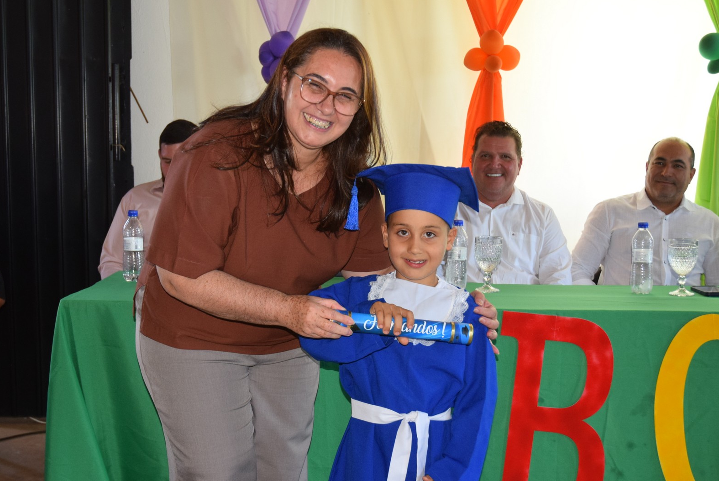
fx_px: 991
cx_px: 353
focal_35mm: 50
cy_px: 264
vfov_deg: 27.3
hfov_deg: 39.9
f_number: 5
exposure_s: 1/100
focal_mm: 29
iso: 800
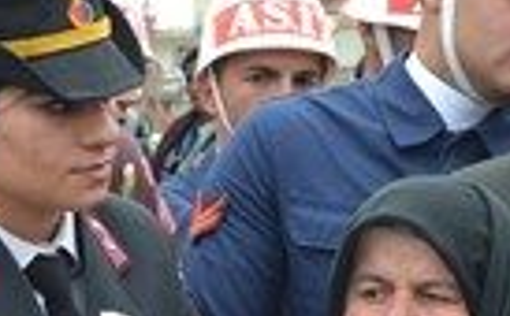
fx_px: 3176
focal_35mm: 229
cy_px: 463
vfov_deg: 5.7
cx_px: -48
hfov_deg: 9.1
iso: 800
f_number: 7.1
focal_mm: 32
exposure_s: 1/200
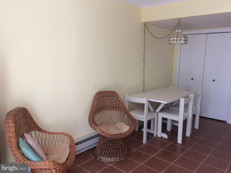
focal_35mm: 29
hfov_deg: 61.7
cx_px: 116
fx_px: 194
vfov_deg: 48.2
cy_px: 86
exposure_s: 1/60
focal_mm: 4.15
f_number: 2.2
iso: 32
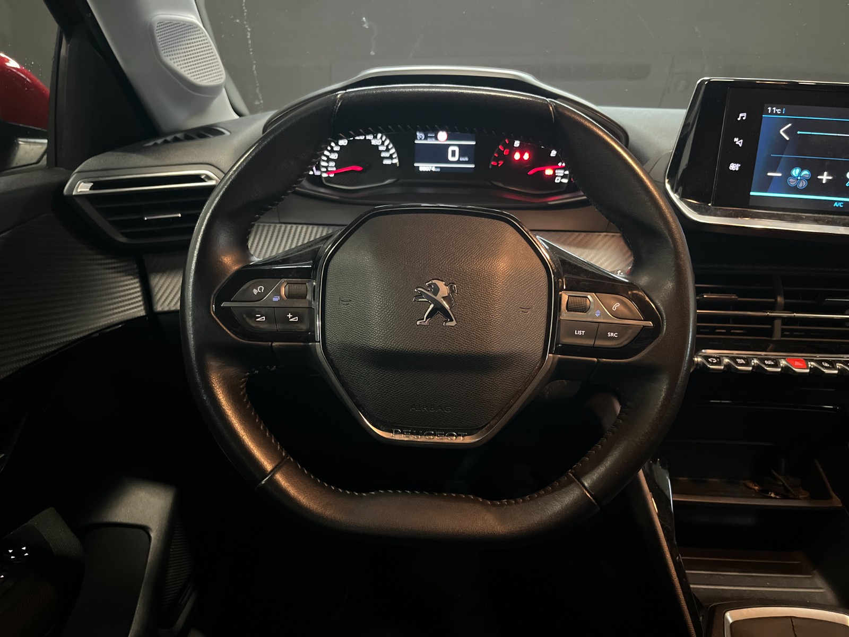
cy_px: 318
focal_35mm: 26
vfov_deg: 53.1
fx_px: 638
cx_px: 424
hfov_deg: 67.3
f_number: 1.6
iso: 1000
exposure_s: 1/27
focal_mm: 5.1
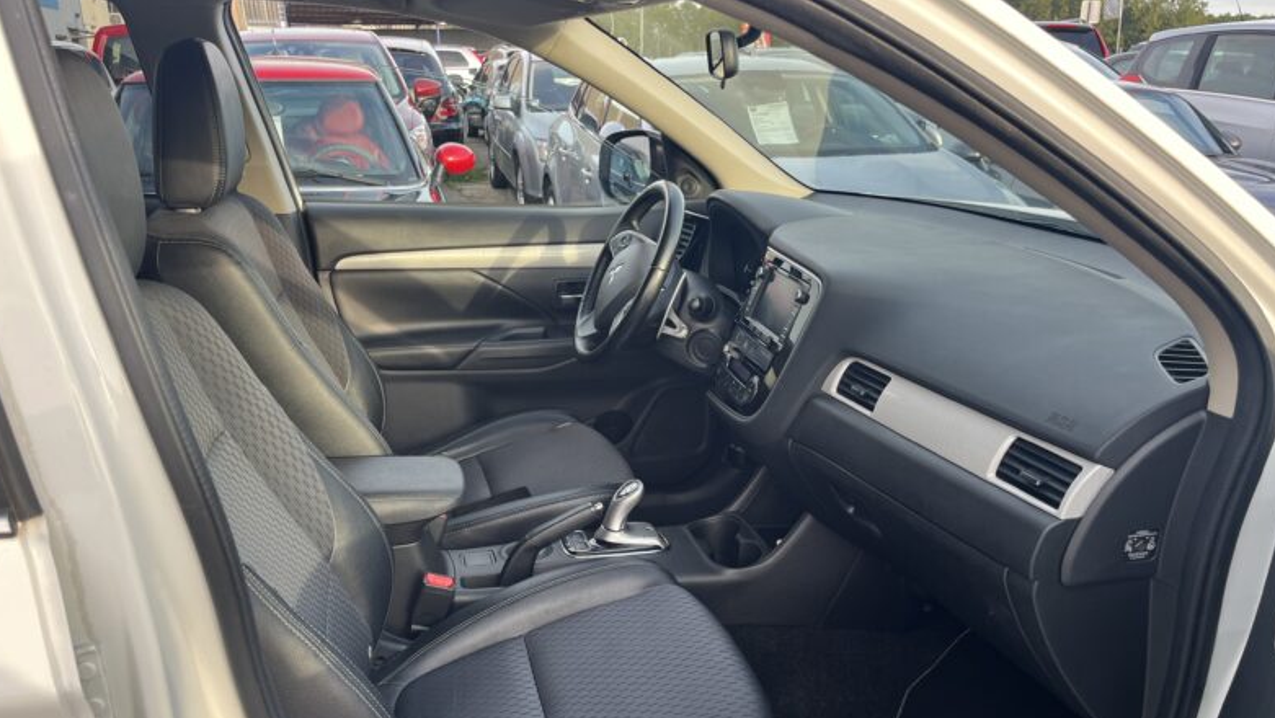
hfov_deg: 66.0
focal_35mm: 29
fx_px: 981
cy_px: 462
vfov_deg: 39.9
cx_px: 630
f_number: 1.6
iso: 50
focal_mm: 5.1
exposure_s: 1/221
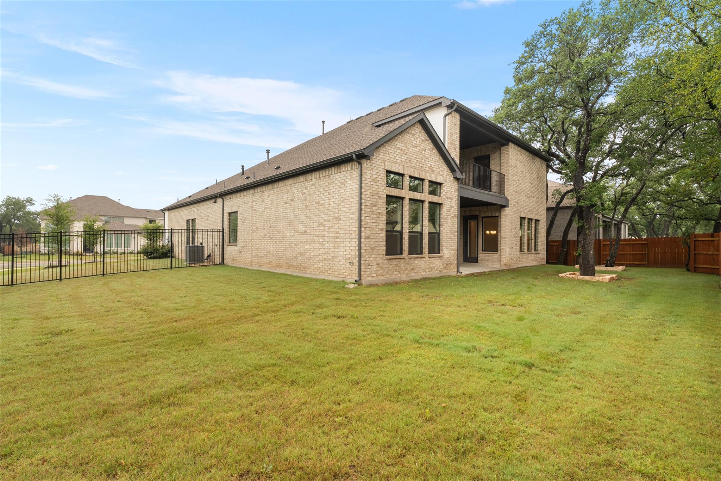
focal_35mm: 16
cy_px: 240
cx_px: 360
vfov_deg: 73.7
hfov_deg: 96.7
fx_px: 320
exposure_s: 1/20
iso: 320
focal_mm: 16
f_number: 9
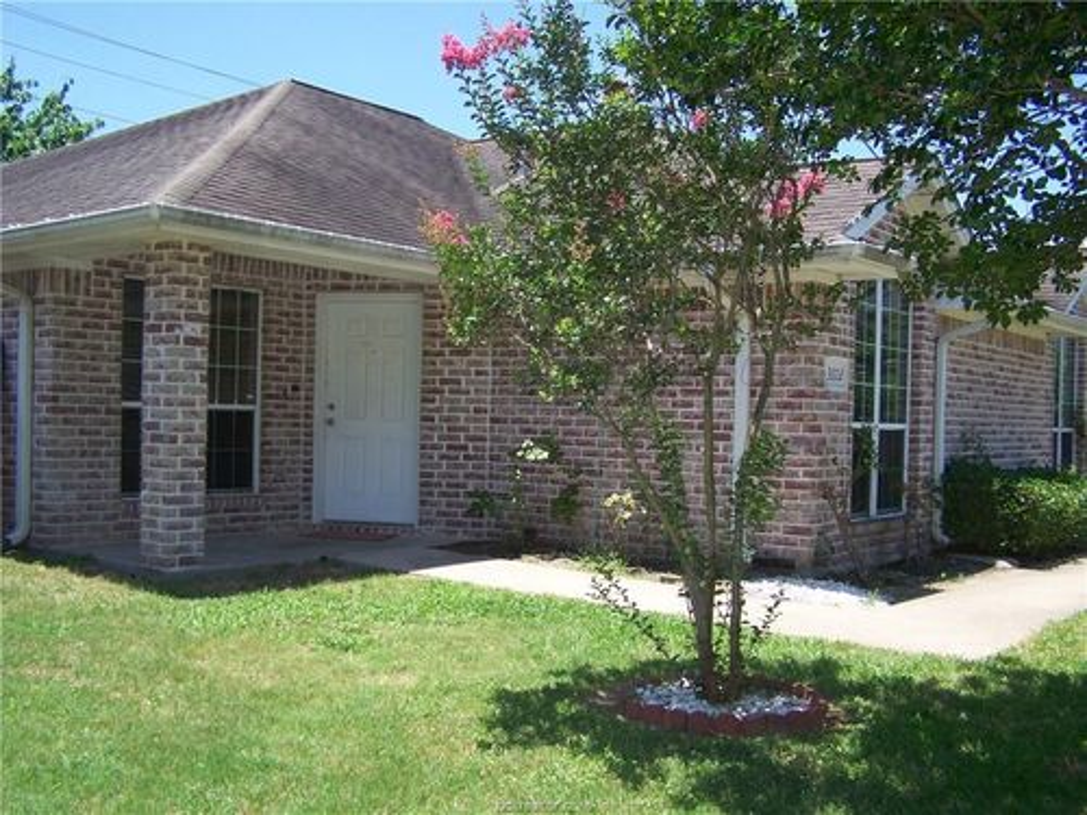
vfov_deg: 37.7
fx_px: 1193
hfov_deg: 49.0
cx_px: 544
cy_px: 408
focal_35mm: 38
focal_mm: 6.3
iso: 64
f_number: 2.8
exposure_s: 1/400
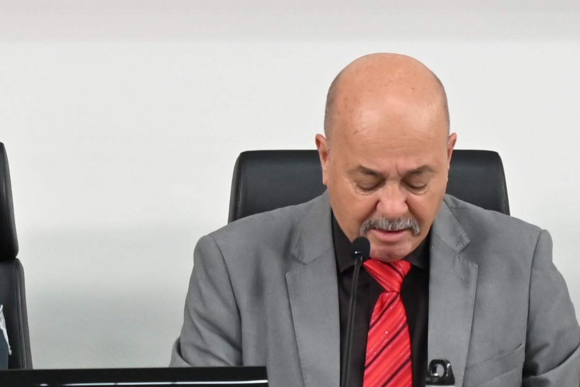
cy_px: -12
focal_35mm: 257
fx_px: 4141
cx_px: 433
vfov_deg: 5.3
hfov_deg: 8.0
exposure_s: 1/125
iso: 1800
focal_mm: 48
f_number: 5.3
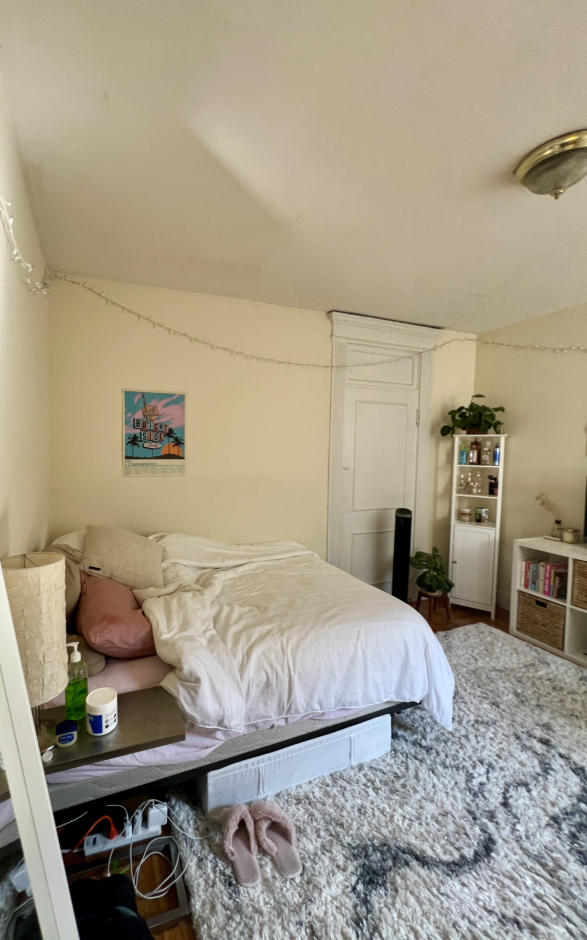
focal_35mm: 14
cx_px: 230
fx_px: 358
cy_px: 469
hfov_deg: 77.6
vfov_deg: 105.3
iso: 100
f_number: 1.8
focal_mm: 1.57
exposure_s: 1/99
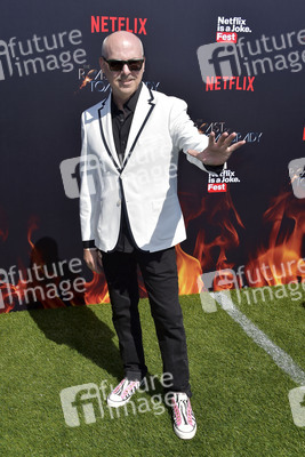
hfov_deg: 33.4
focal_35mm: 40
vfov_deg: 48.4
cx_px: 152
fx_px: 508
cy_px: 228
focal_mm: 40
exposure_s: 1/250
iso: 200
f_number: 8
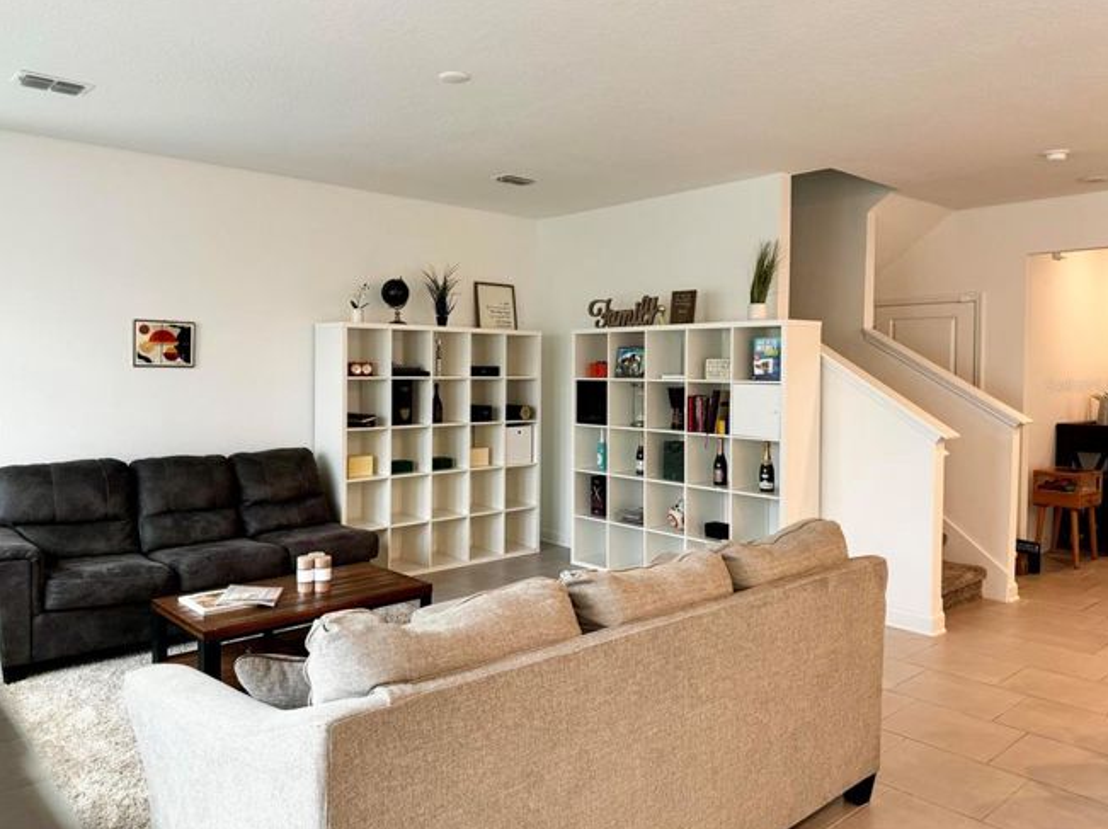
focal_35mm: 26
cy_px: 385
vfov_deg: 52.9
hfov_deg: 67.3
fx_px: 831
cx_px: 517
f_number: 1.78
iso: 100
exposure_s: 1/60
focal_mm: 6.76
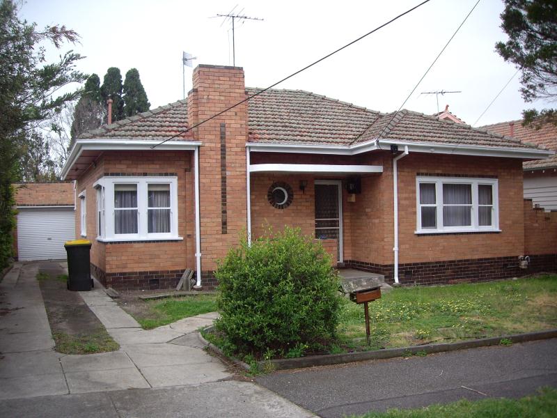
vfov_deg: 37.7
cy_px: 209
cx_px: 278
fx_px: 611
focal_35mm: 38
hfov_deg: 49.0
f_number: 2.7
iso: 100
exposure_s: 1/200
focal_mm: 6.2
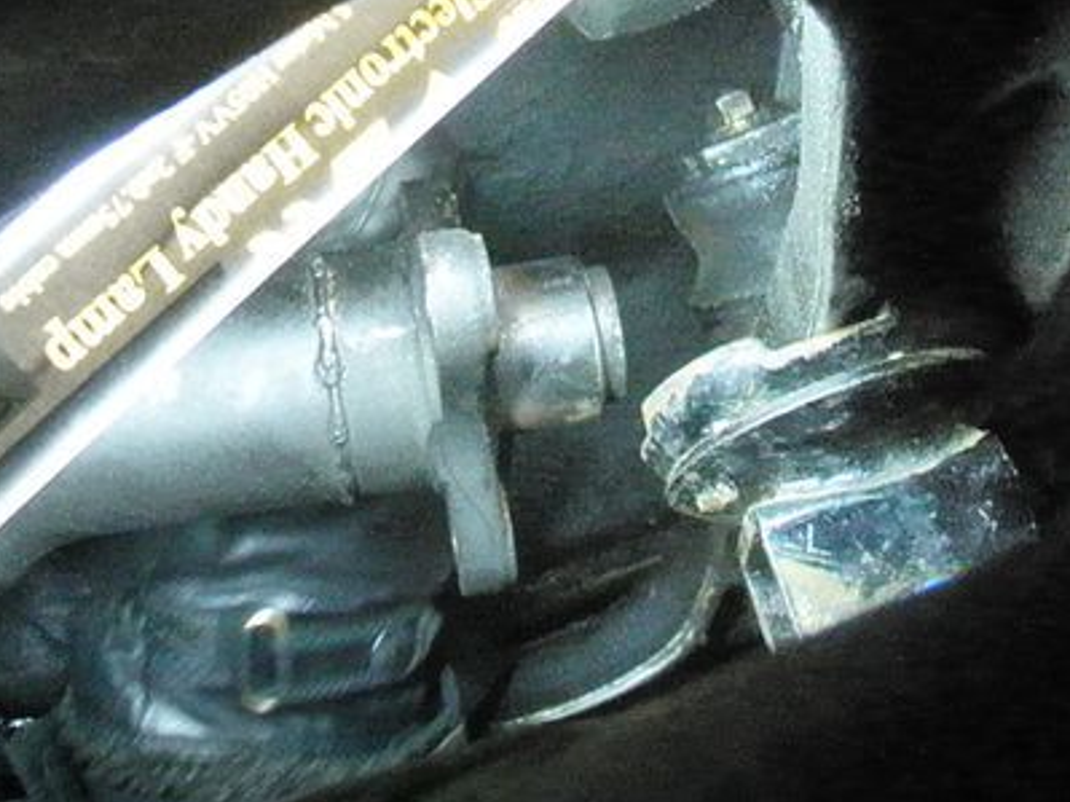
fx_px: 1885
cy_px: 209
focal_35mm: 61
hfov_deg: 31.7
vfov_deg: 23.8
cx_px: 542
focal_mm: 6.7
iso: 3200
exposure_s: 1/60
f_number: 3.5
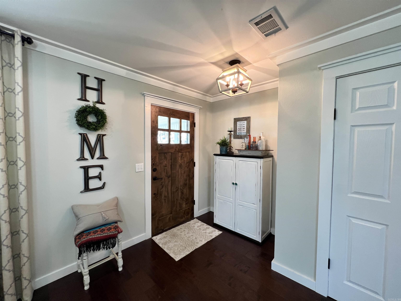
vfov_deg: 89.9
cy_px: 150
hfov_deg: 106.2
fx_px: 151
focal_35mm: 13
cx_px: 200
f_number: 1.8
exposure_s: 1/60
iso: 160
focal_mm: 1.57
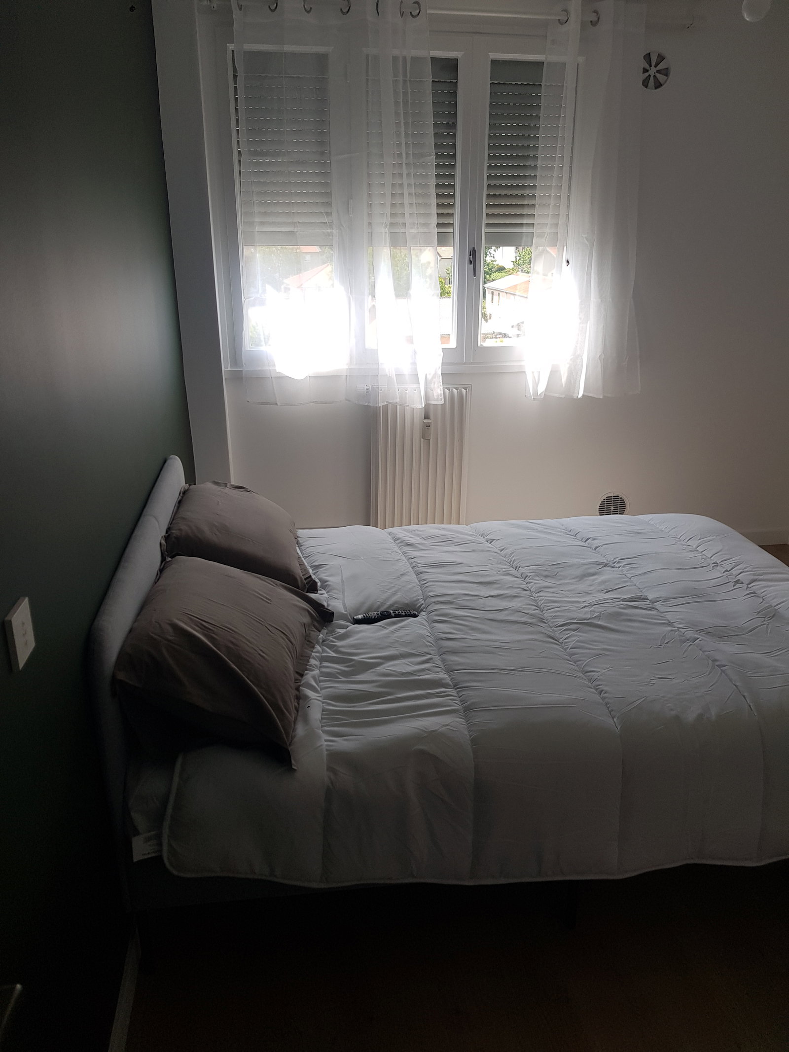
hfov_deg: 53.1
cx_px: 394
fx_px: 790
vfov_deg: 67.3
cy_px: 526
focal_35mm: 26
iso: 40
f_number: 1.7
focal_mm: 4.2
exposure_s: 1/321
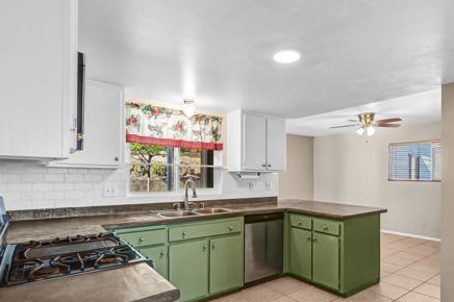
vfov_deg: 56.8
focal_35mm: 22
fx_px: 277
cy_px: 178
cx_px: 264
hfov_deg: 78.0
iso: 400
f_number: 8
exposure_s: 1/25
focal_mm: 15
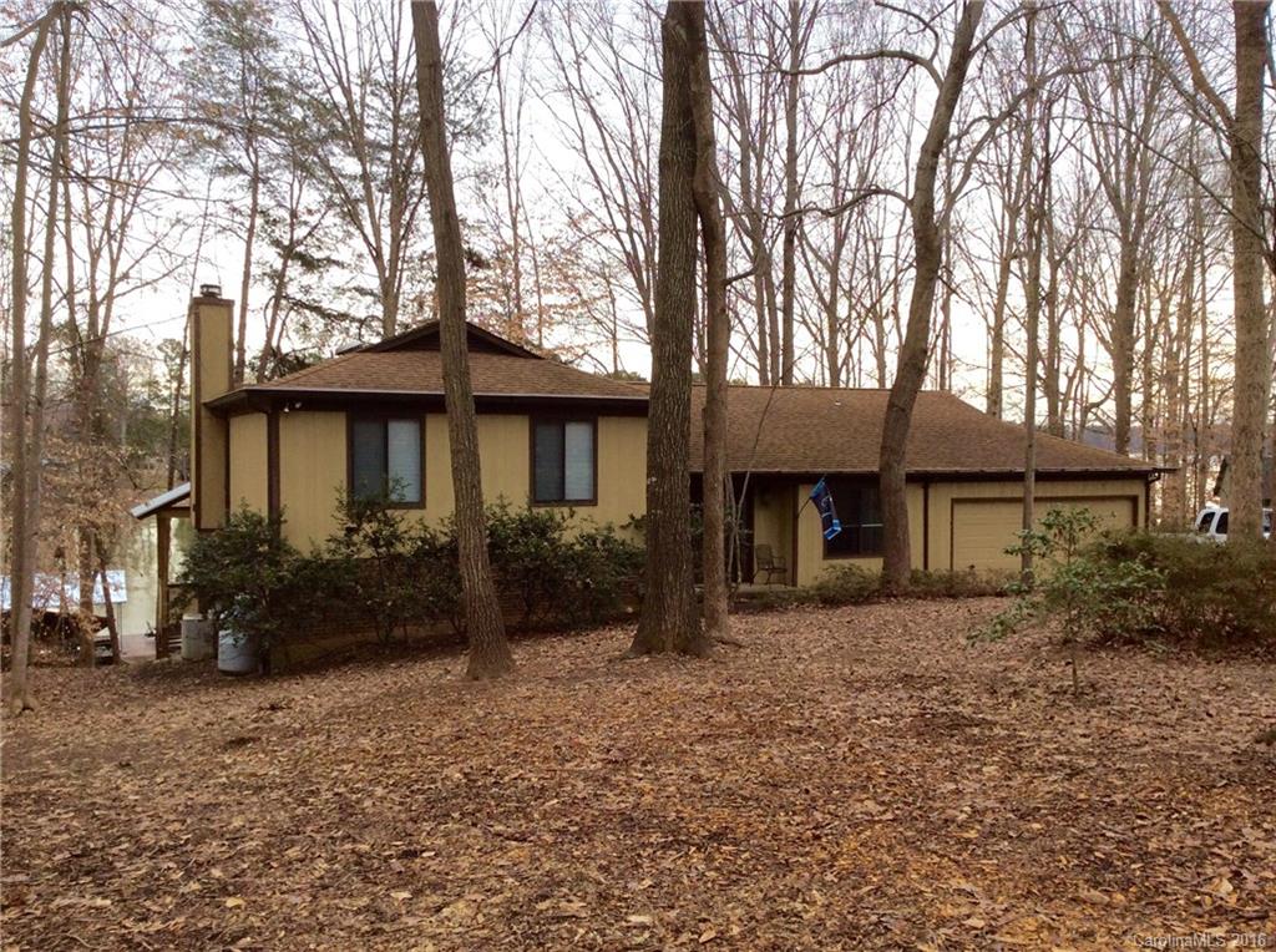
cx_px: 638
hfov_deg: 56.9
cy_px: 476
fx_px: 1177
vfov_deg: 44.0
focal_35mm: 32
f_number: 2.4
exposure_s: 1/433
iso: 32
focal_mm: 3.3
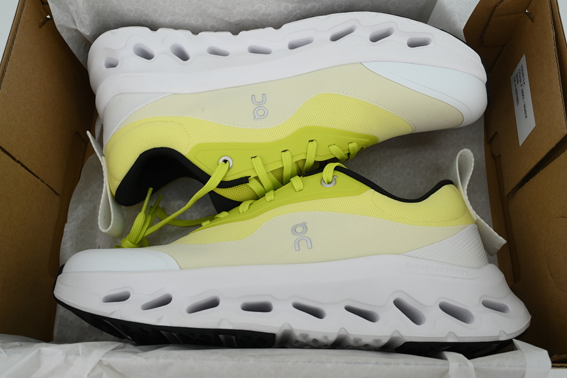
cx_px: 284
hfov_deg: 59.5
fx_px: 496
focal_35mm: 32
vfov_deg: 41.7
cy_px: 189
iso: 400
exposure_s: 1/100
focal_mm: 31.5
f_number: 11
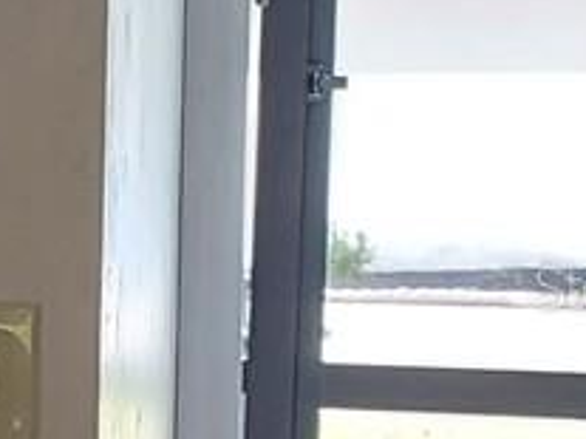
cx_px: -1464
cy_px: 286
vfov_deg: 7.7
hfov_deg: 8.0
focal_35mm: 193
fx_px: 3265
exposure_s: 1/60
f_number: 2
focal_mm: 4.6
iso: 200
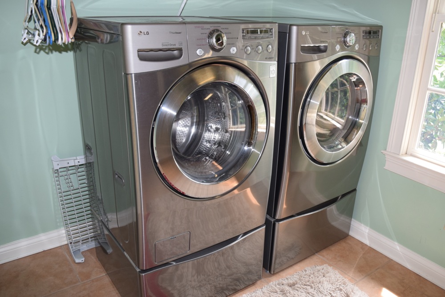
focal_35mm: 32
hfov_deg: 59.5
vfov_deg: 41.7
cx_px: 222
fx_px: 389
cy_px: 148
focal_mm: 21
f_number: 5
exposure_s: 1/100
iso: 800
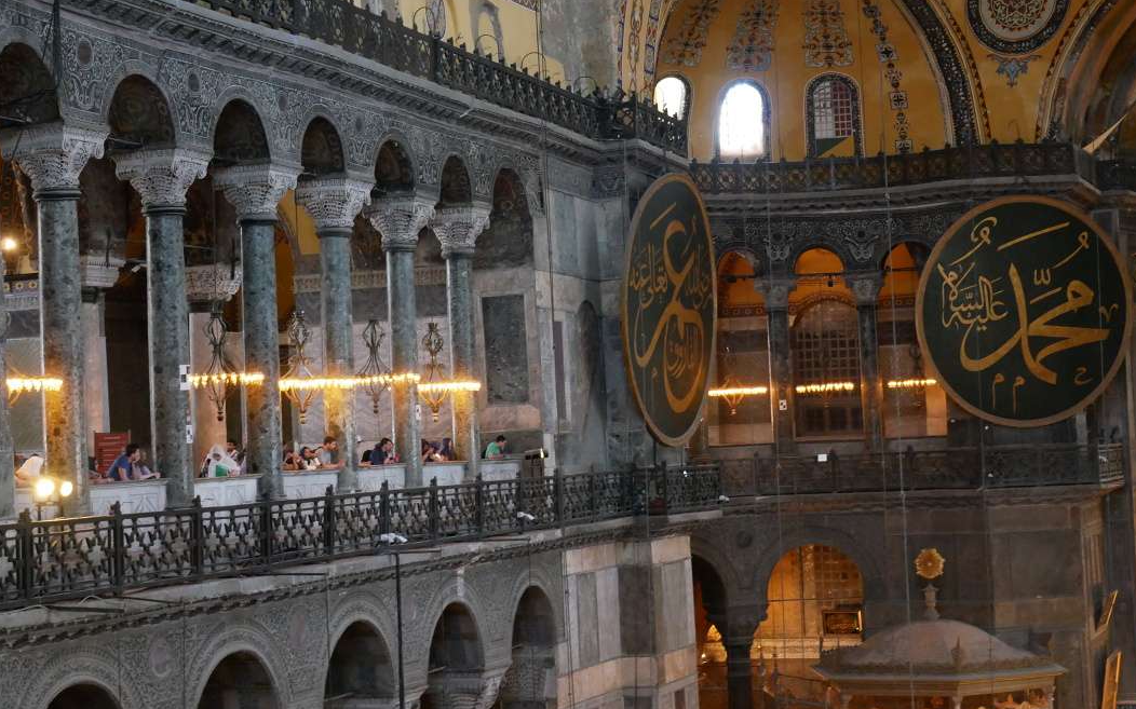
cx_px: 570
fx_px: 2198
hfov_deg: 29.0
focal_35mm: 71
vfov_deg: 18.3
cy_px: 322
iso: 3200
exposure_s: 1/50
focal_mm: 33
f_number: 5.1
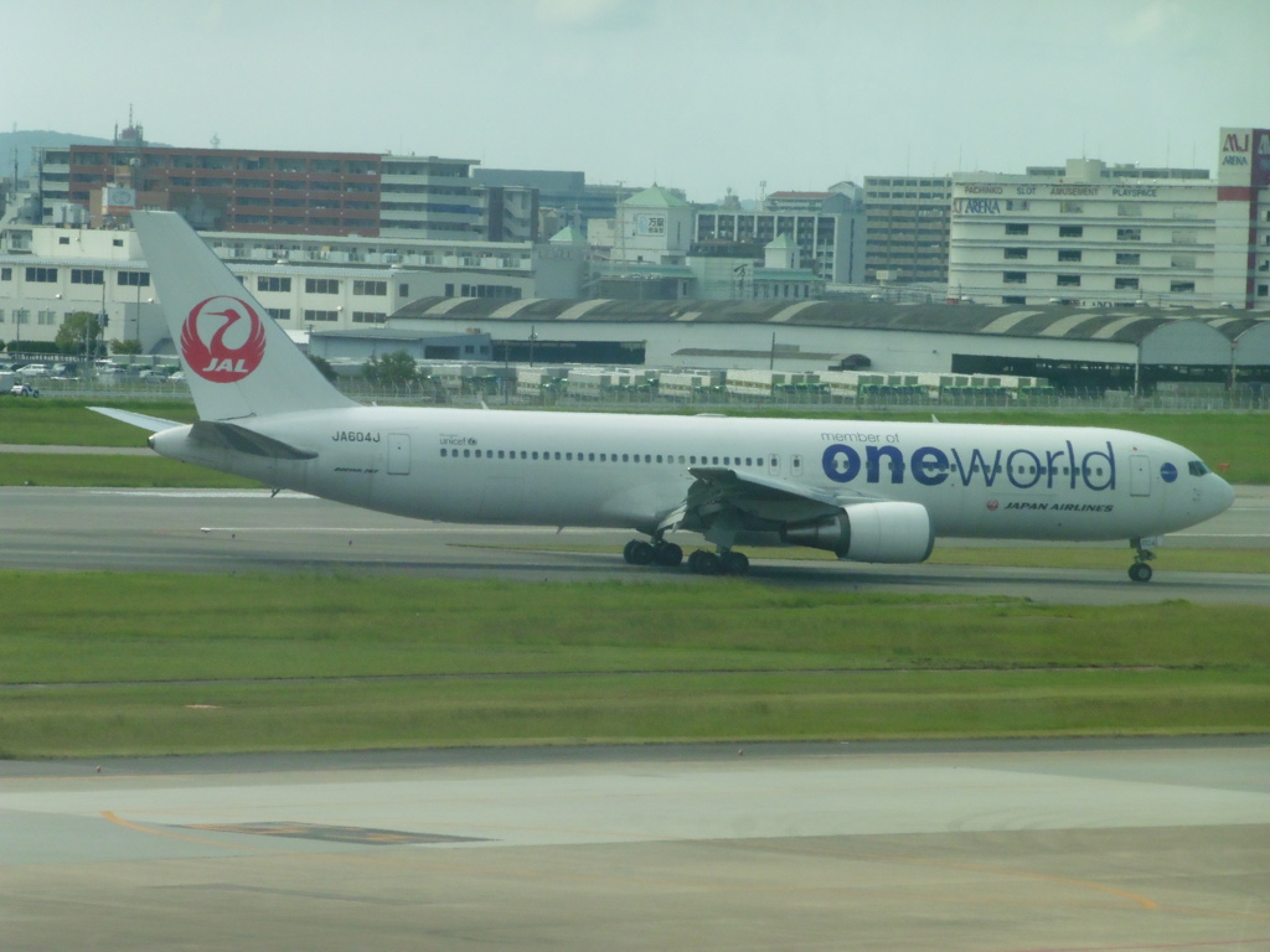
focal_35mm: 249
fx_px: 9135
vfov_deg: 6.0
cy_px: 476
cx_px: 635
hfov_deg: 8.0
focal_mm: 44.4
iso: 400
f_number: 6.3
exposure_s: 1/640
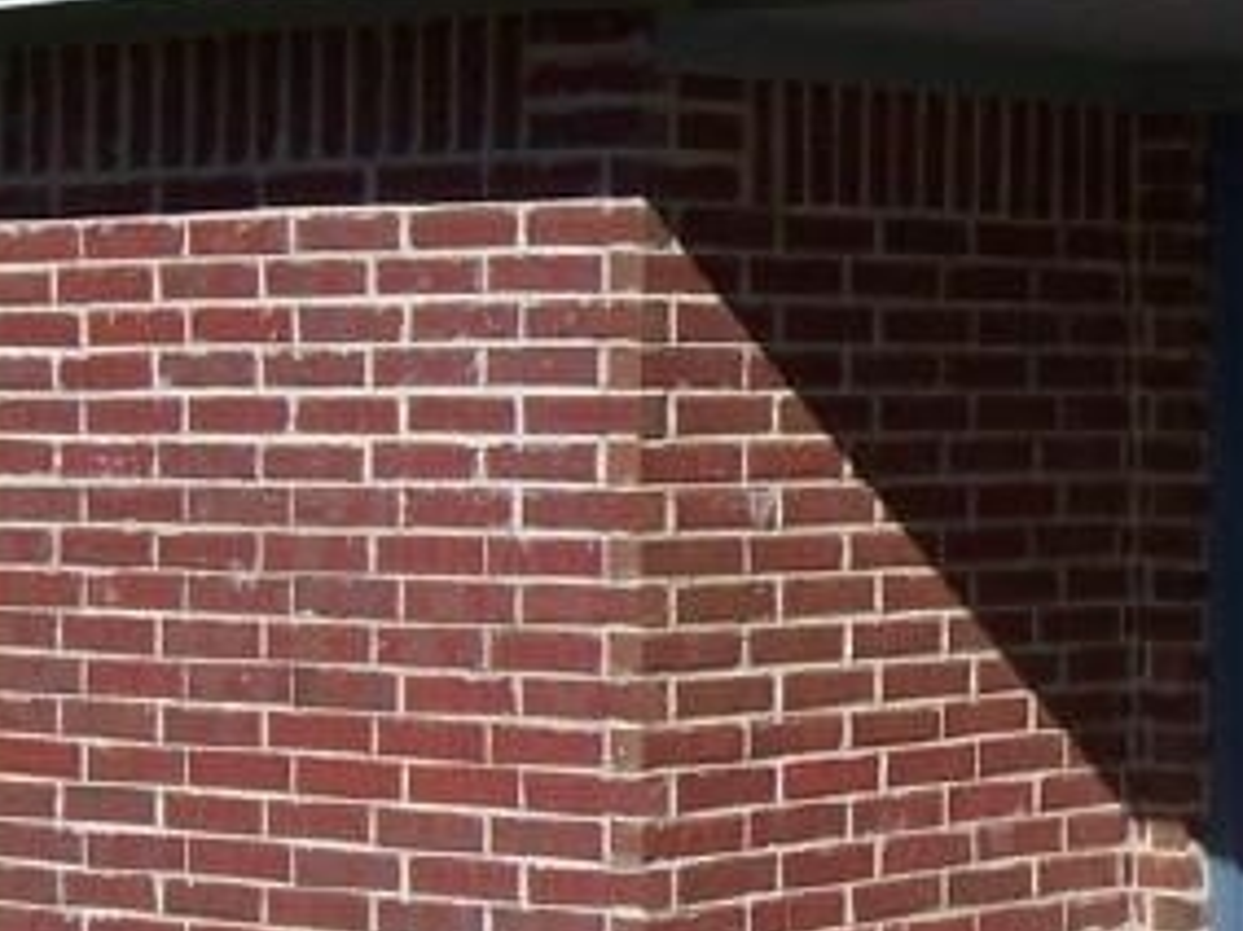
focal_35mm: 123
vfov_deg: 12.0
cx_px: 1401
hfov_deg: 15.6
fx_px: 4415
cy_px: 606
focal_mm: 5.6
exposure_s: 1/750
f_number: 5.6
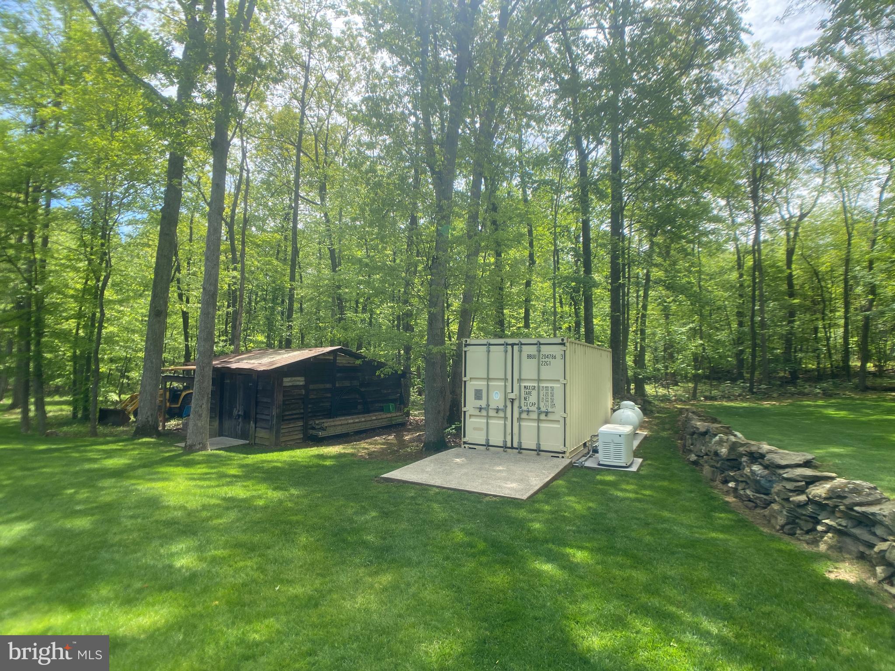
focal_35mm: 26
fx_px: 672
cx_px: 448
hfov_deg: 67.3
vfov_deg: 53.1
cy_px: 336
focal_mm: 4.25
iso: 32
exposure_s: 1/905
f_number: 1.8
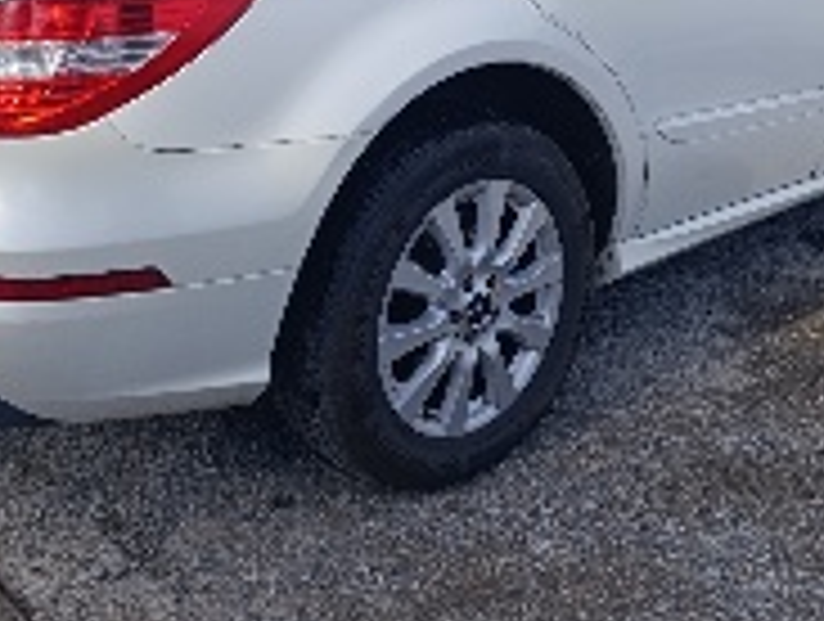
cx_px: 459
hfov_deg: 36.7
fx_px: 1240
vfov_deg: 26.5
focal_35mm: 52
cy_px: -14
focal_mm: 6.14
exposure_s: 1/429
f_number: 1.6
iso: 50
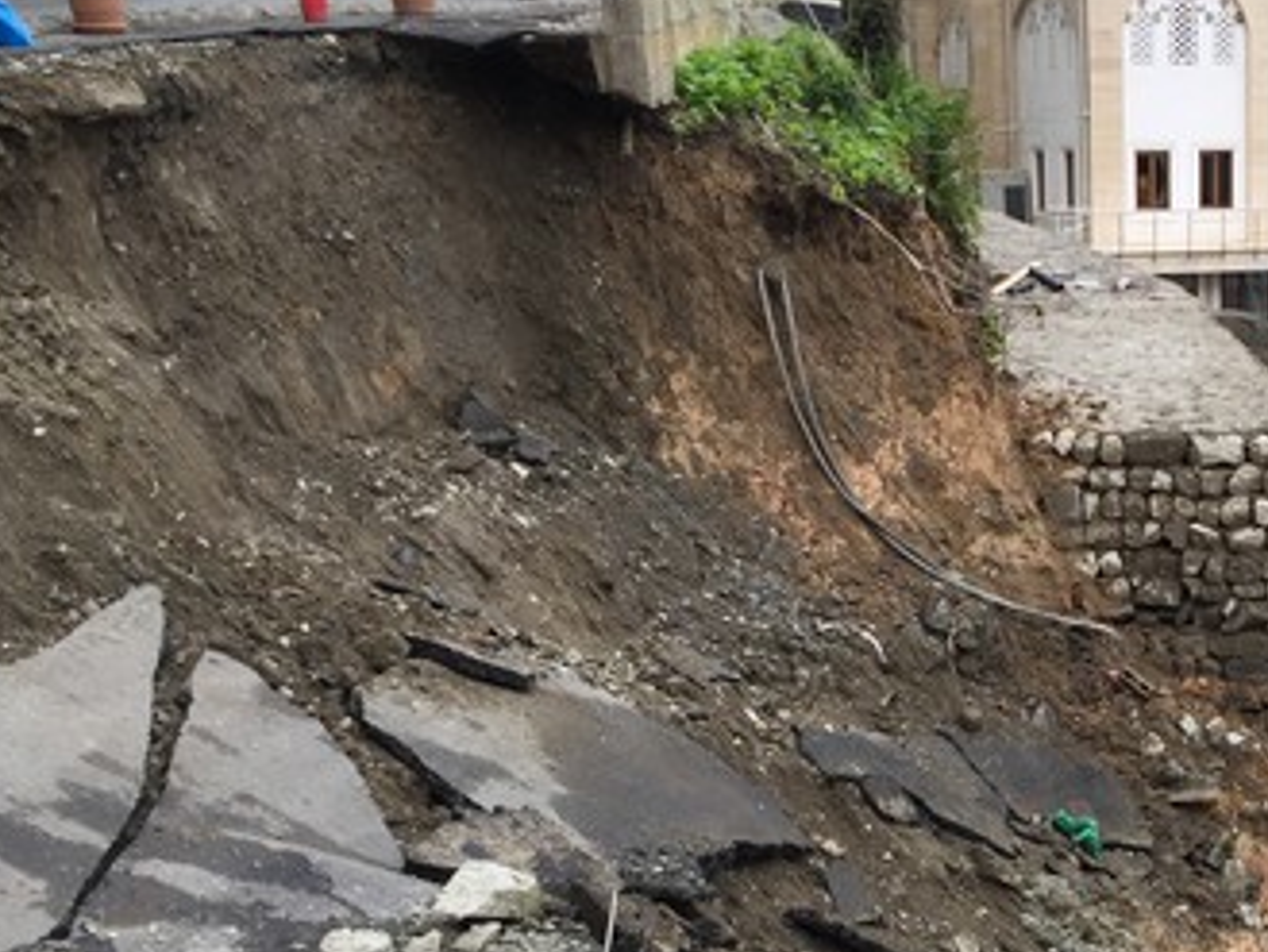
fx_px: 2162
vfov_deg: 24.3
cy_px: 821
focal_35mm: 59
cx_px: 1179
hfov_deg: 31.0
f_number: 2.2
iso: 32
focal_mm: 4.15
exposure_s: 1/590
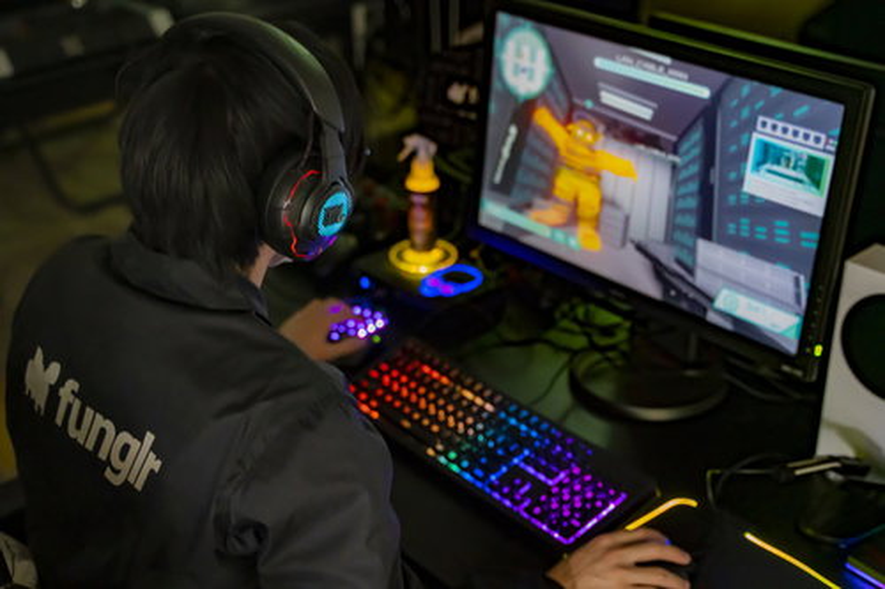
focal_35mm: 48
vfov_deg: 28.1
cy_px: 294
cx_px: 442
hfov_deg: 41.1
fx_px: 1180
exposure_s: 1/50
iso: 12800
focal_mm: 48
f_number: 2.8
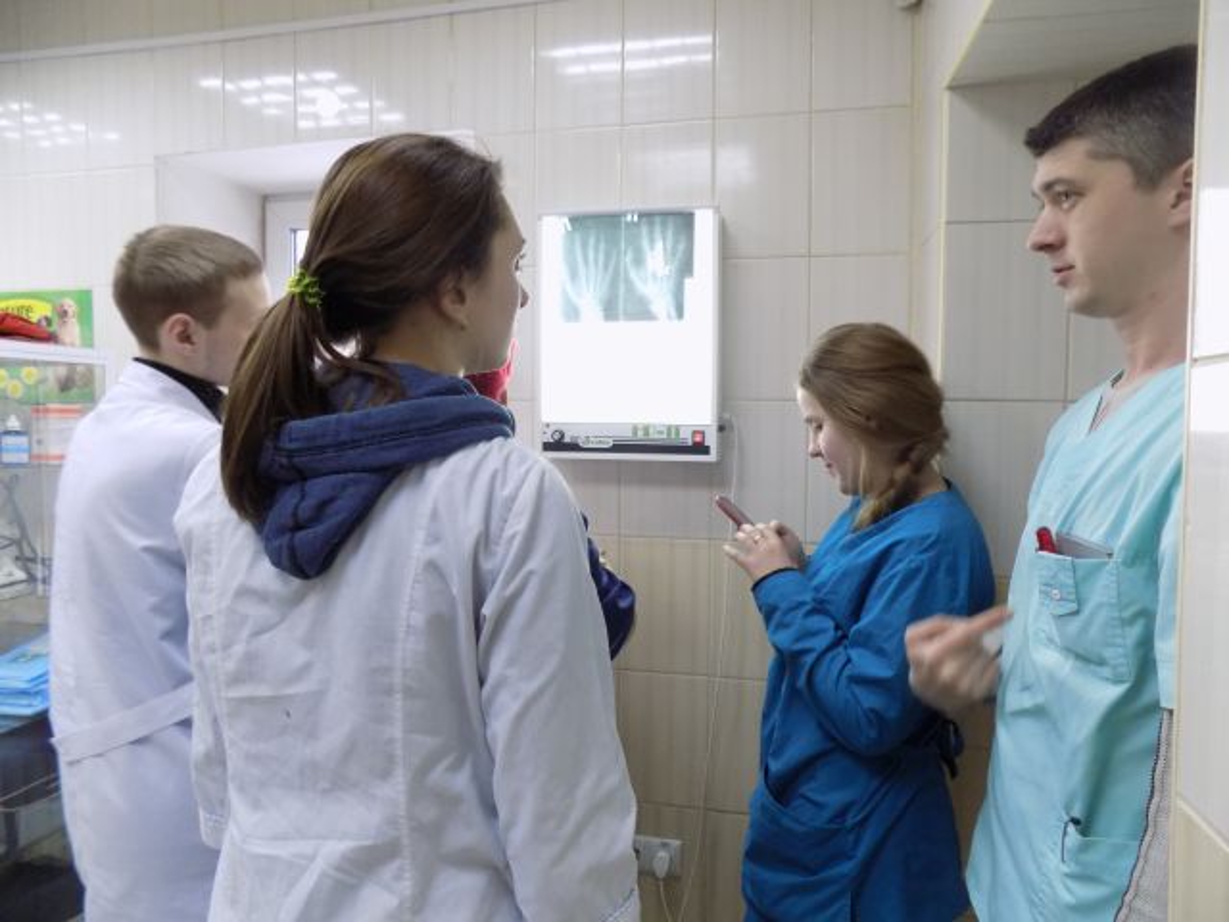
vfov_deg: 58.9
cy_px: 461
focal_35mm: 23
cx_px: 614
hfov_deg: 73.9
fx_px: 817
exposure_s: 1/30
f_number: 3.1
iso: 220
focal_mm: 4
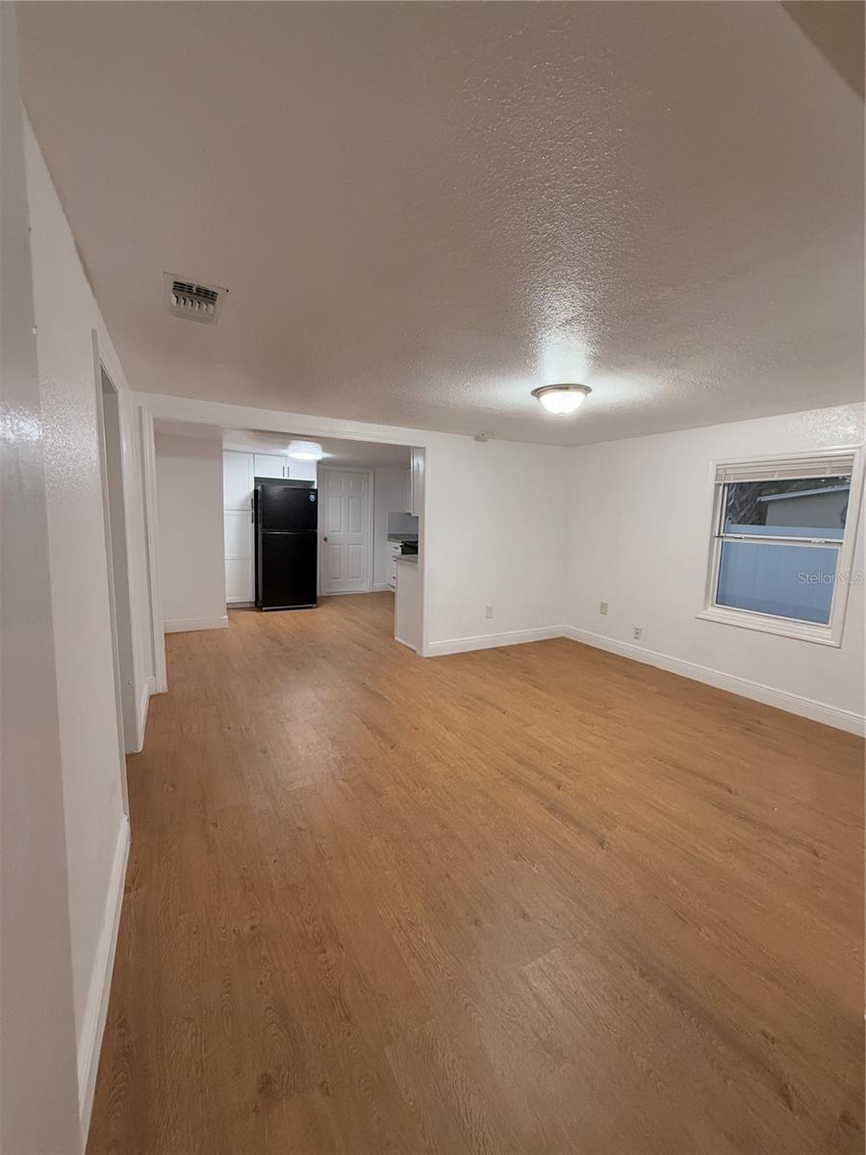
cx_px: 433
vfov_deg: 102.1
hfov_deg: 85.7
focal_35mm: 14
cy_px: 578
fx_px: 467
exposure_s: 1/120
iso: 400
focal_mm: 2.22
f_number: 2.2
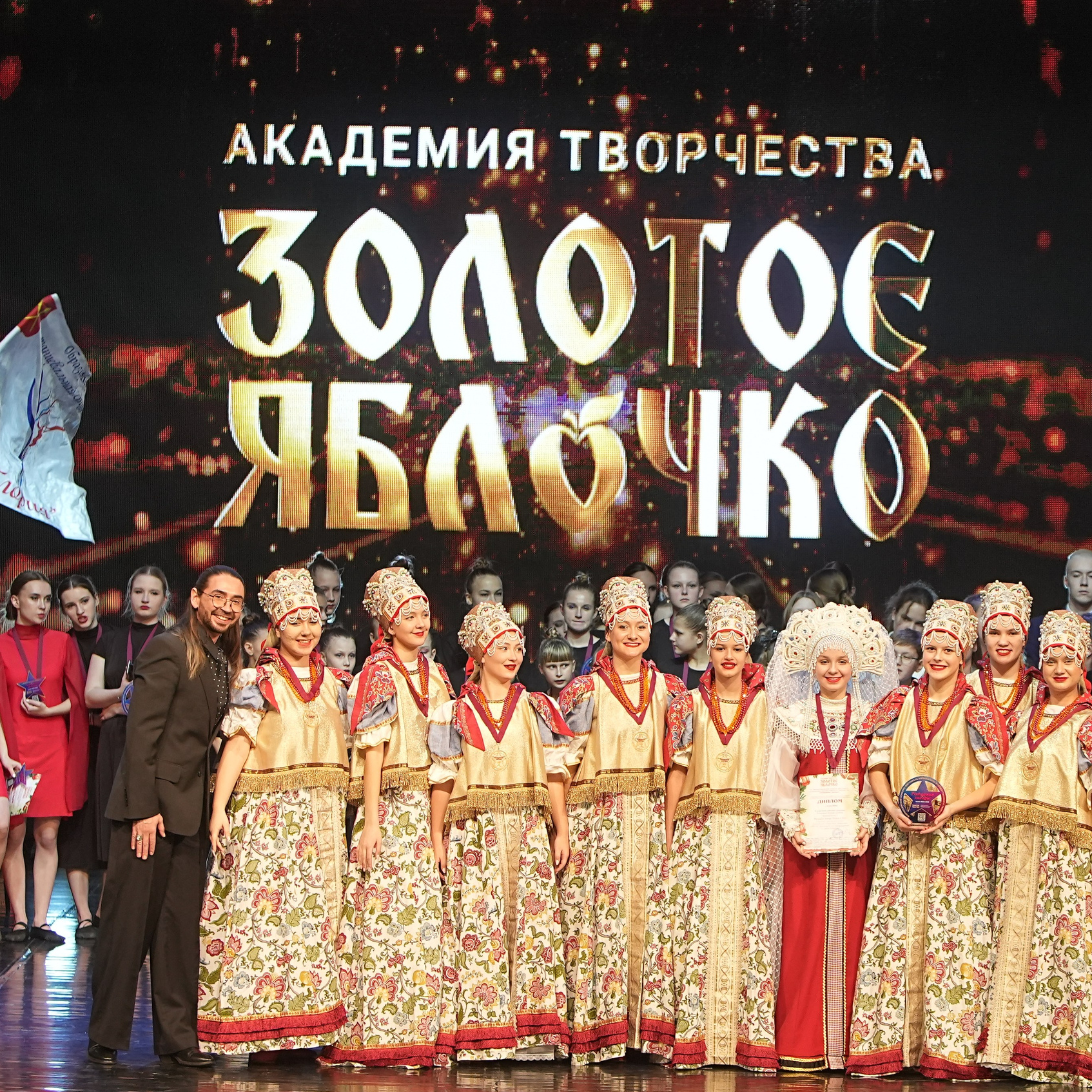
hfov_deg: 12.4
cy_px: 544
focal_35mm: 140
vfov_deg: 12.5
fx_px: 4997
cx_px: 810
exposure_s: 1/200
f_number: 4
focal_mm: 73
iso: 1250
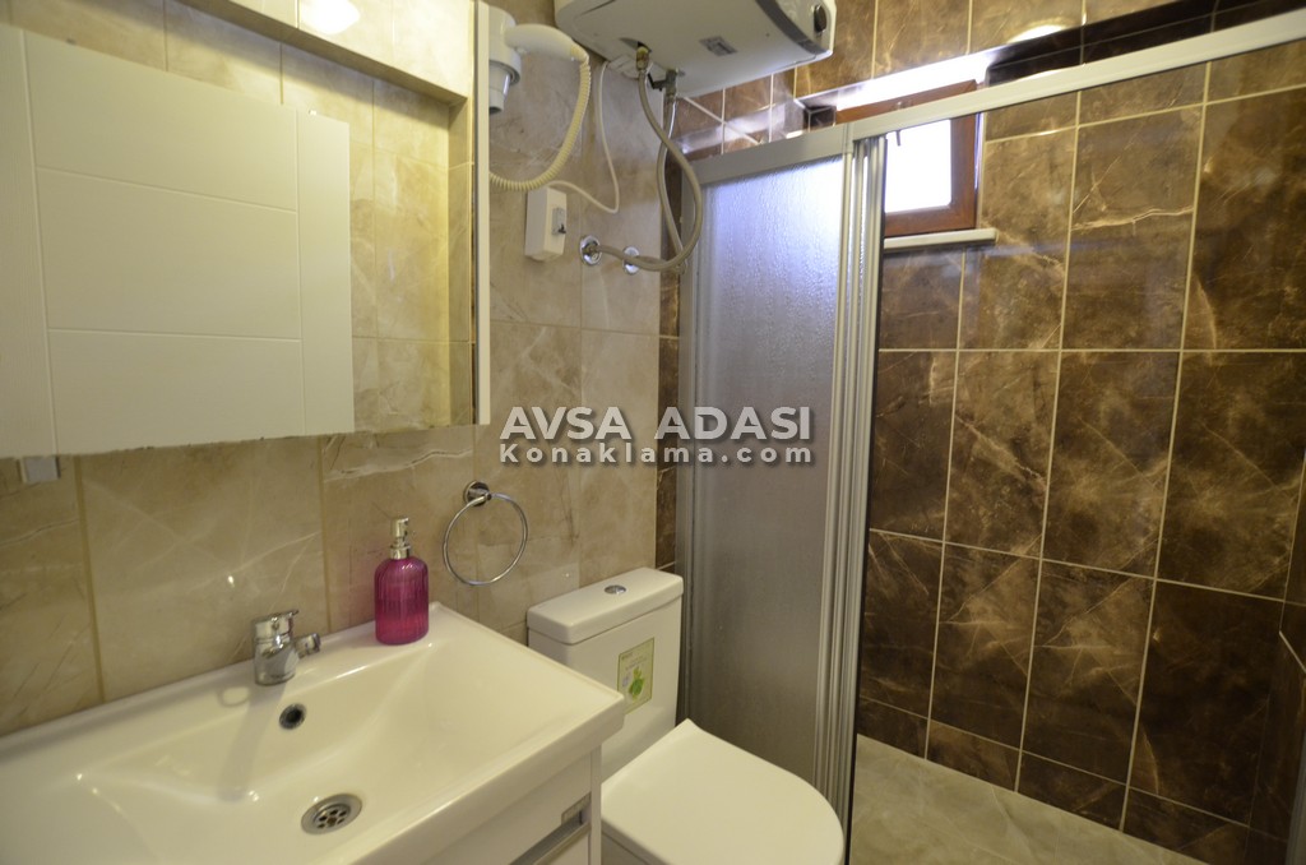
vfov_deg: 77.1
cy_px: 432
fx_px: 543
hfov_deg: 100.5
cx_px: 653
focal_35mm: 15
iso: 1400
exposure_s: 1/30
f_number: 3.5
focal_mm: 10
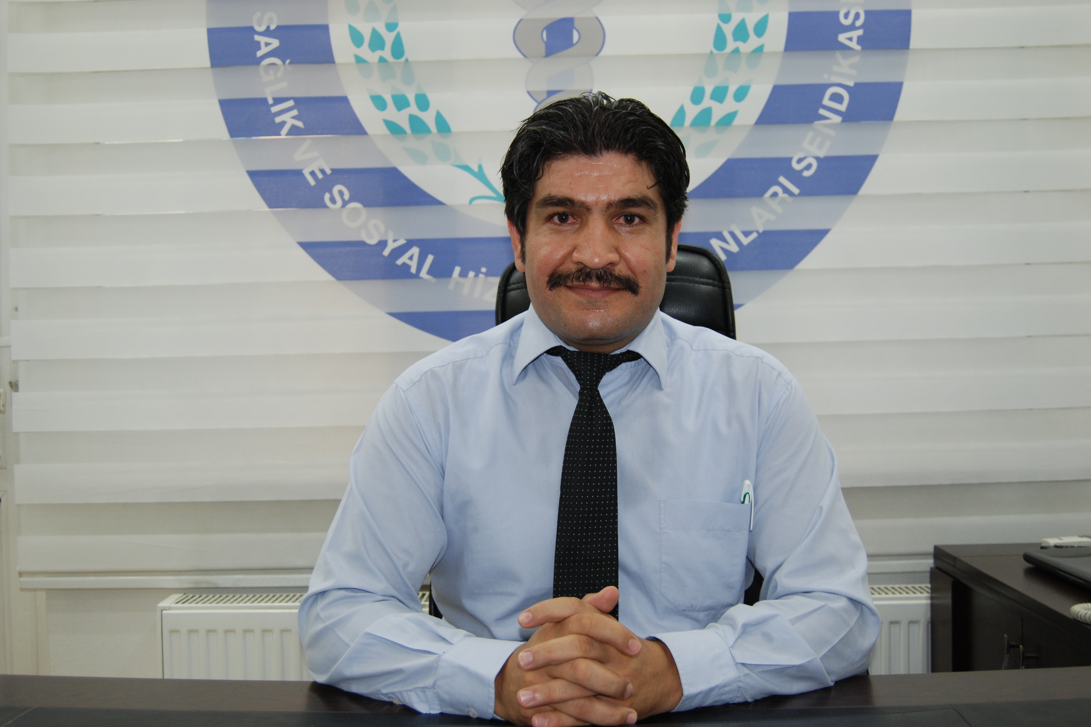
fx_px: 1212
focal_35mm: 40
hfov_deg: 48.5
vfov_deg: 33.4
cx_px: 552
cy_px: 359
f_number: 4
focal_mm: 26
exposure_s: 1/60
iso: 400
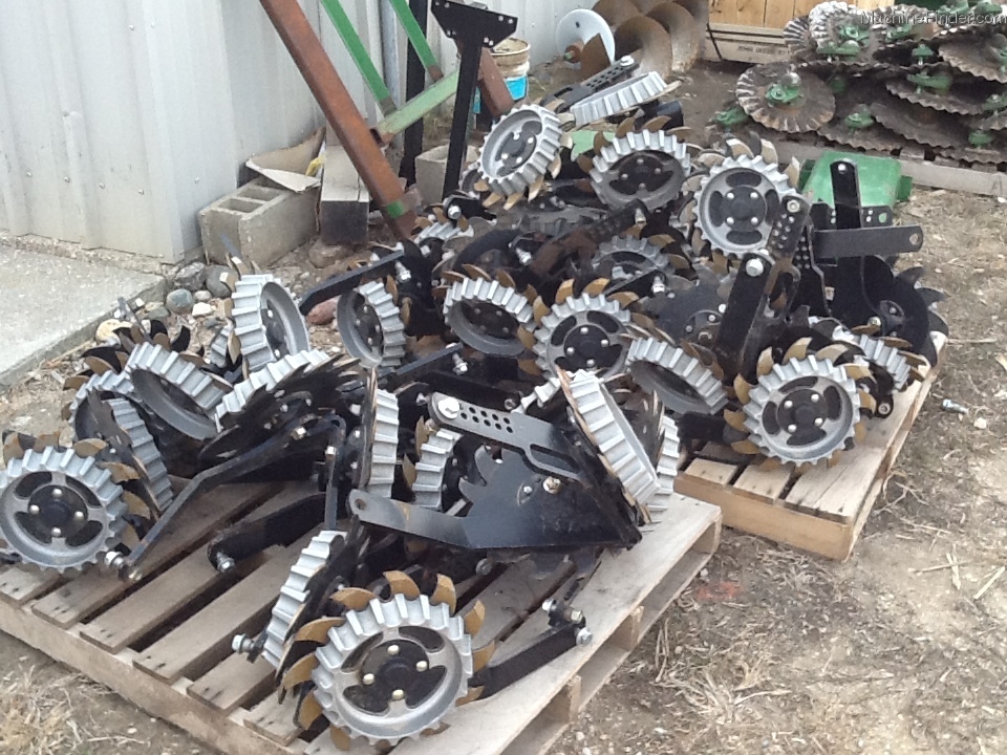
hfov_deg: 42.9
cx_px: 504
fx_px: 1280
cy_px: 378
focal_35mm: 44
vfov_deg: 32.9
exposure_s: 1/270
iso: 40
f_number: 2.4
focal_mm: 2.03
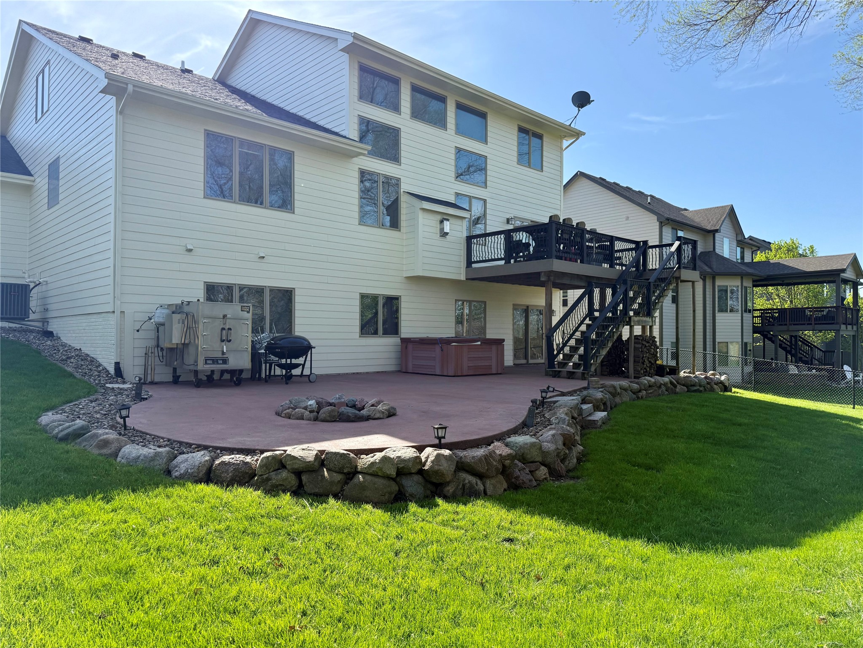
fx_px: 598
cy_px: 324
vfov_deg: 56.8
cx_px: 432
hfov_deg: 71.6
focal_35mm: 24
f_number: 1.78
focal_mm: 6.76
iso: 100
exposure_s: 1/3021
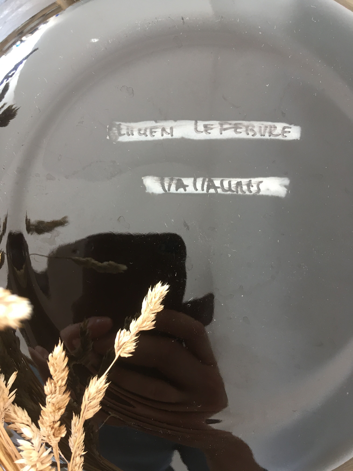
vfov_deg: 61.7
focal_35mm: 29
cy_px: 236
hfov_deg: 48.2
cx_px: 176
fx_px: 394
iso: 100
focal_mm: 4.15
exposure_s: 1/33
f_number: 2.2
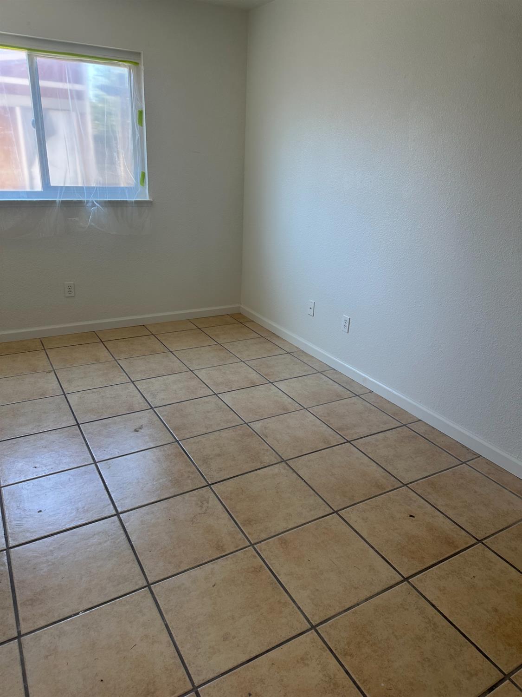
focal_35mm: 24
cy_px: 348
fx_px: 483
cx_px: 261
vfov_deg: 71.6
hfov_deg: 56.8
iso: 100
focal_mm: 6.86
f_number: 1.78
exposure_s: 1/120
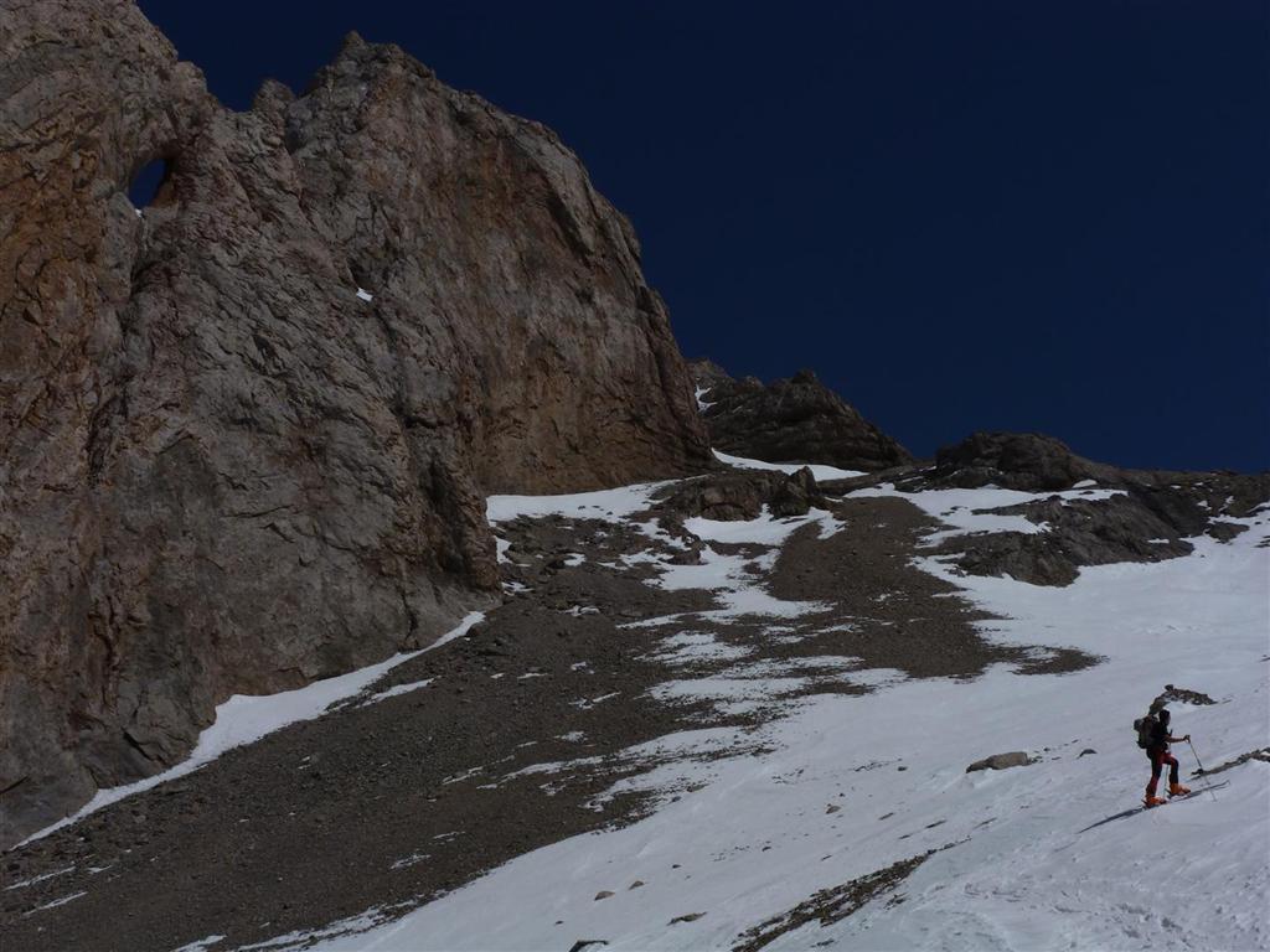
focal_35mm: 45
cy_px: 476
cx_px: 635
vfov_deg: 32.2
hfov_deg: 42.1
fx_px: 1651
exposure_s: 1/2000
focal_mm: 8
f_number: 6.3
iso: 100
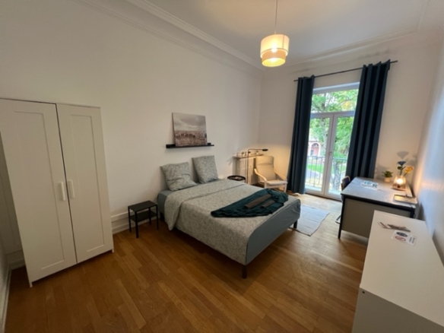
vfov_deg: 89.9
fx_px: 167
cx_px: 222
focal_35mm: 13
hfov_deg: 106.2
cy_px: 166
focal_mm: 1.57
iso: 160
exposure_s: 1/50
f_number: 1.8
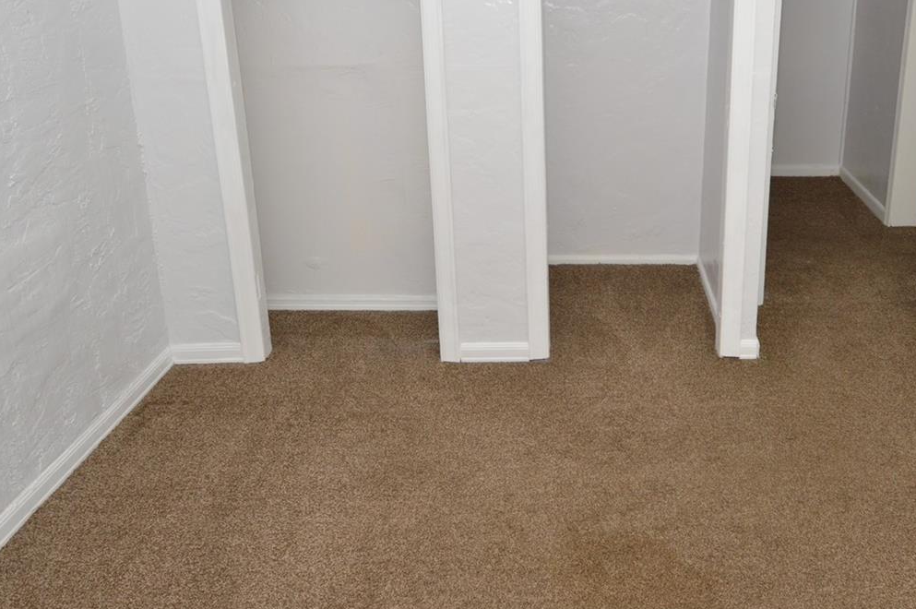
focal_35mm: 29
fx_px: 737
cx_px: 616
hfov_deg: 62.0
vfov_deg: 43.4
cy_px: 149
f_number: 8
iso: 400
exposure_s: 1/80
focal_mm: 12
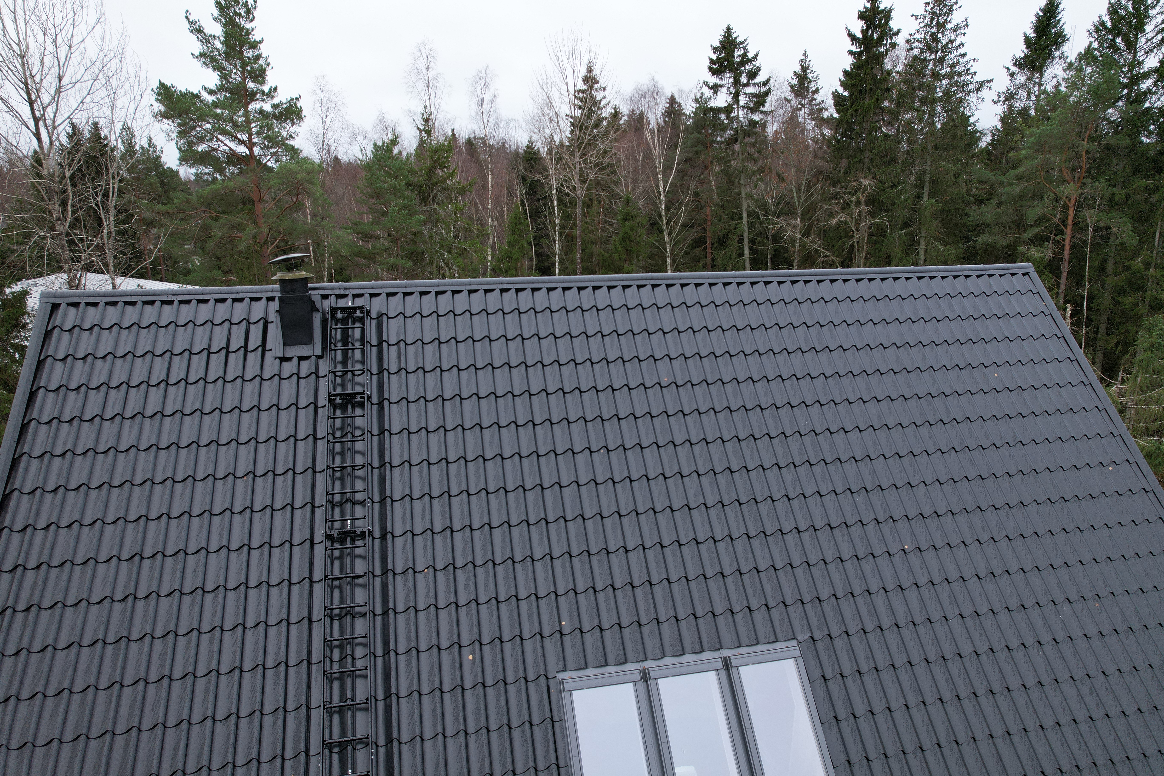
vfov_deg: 57.2
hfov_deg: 78.6
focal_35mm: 22
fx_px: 711
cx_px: 582
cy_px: 388
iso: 100
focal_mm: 8.38
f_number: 2.8
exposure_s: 1/80
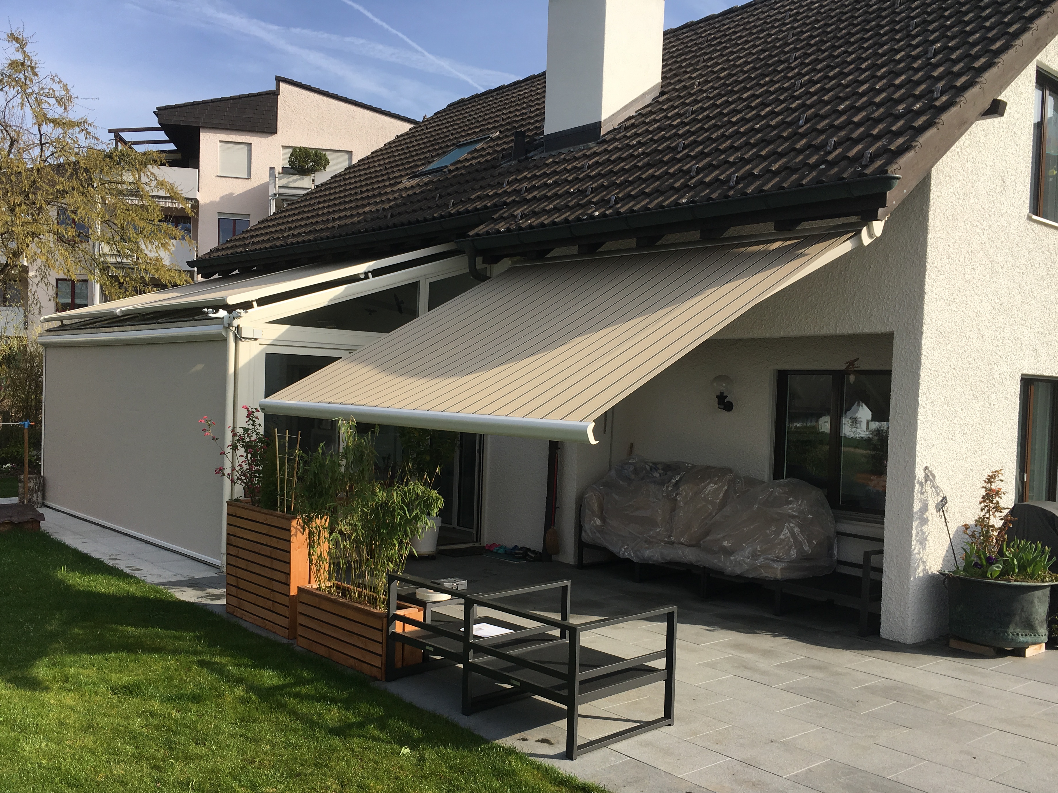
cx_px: 531
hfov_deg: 56.8
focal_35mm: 32
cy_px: 429
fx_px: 978
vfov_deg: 44.1
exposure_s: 1/1326
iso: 25
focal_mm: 4.15
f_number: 2.2
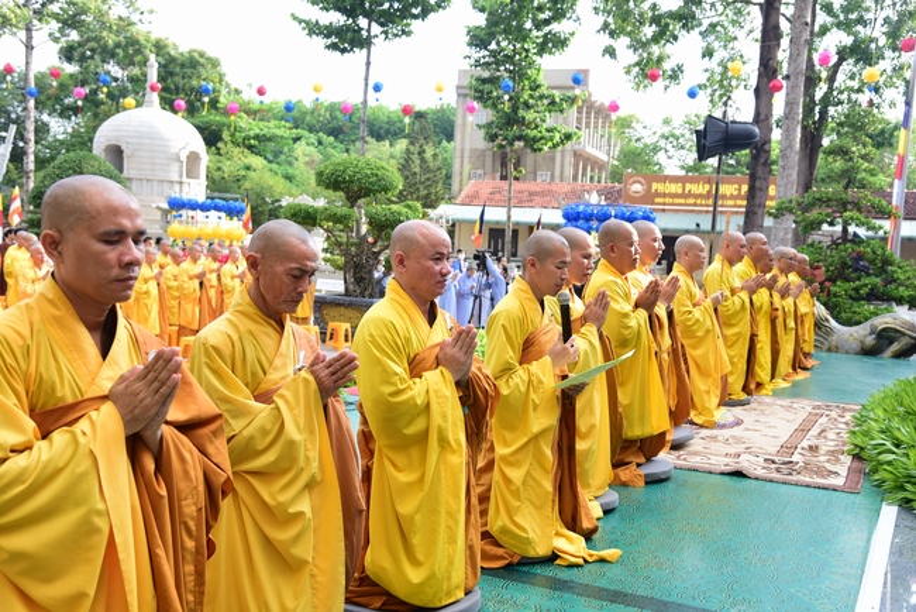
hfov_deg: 48.4
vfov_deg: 33.4
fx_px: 1018
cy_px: 306
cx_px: 458
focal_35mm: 40
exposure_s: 1/125
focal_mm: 40
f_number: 5.6
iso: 200
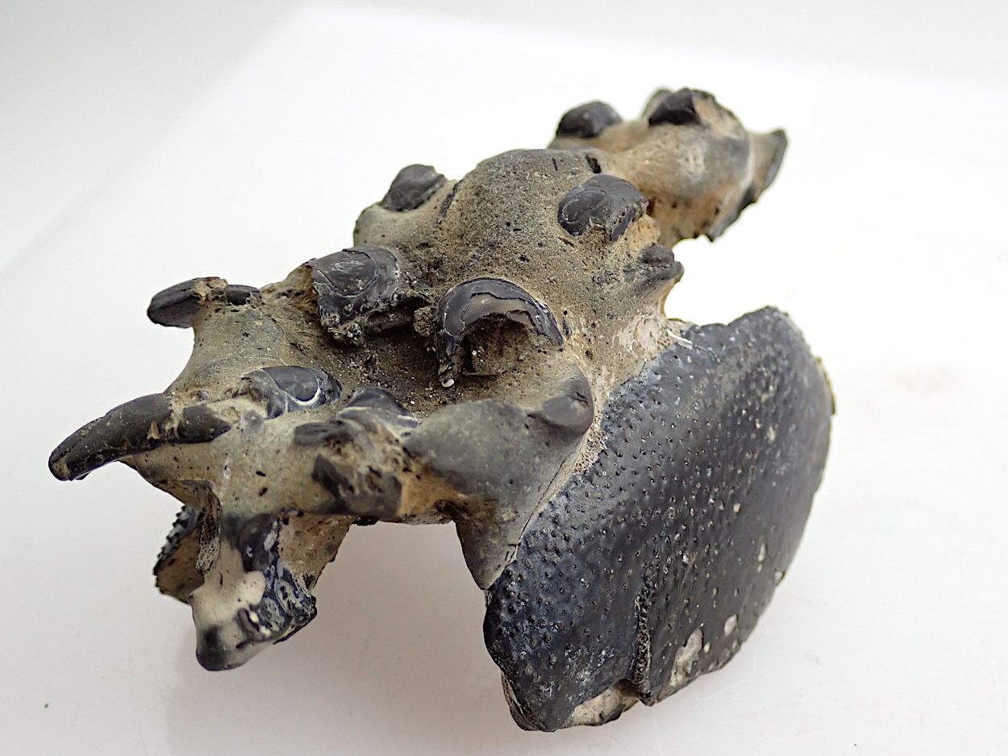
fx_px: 1806
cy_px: 378
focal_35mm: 62
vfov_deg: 23.7
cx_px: 504
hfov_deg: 31.2
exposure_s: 1/60
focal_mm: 11.09
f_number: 3.6
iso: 320
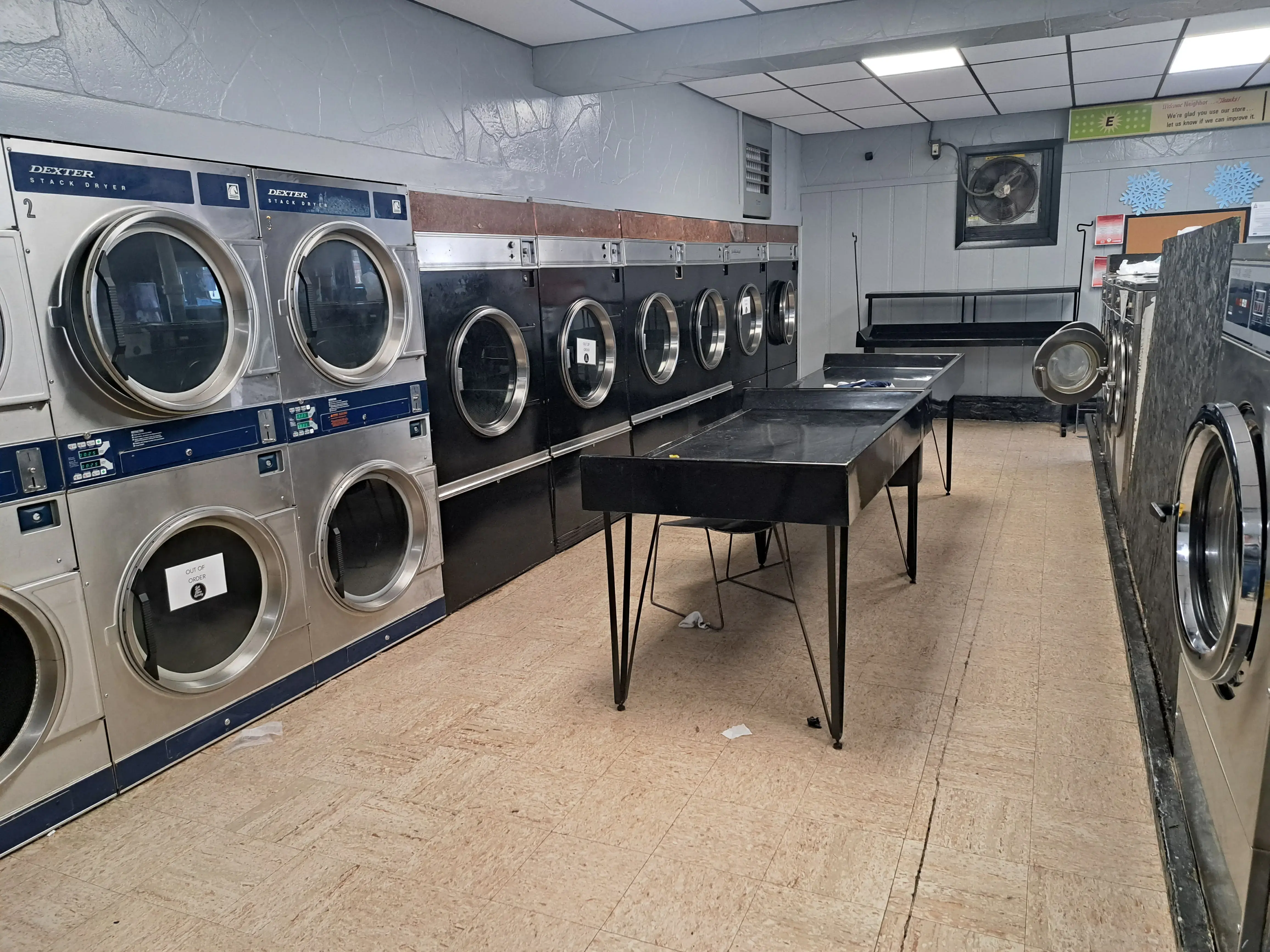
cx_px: 635
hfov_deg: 71.6
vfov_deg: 56.8
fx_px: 881
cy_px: 476
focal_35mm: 24
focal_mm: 5.23
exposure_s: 1/60
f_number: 1.8
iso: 400
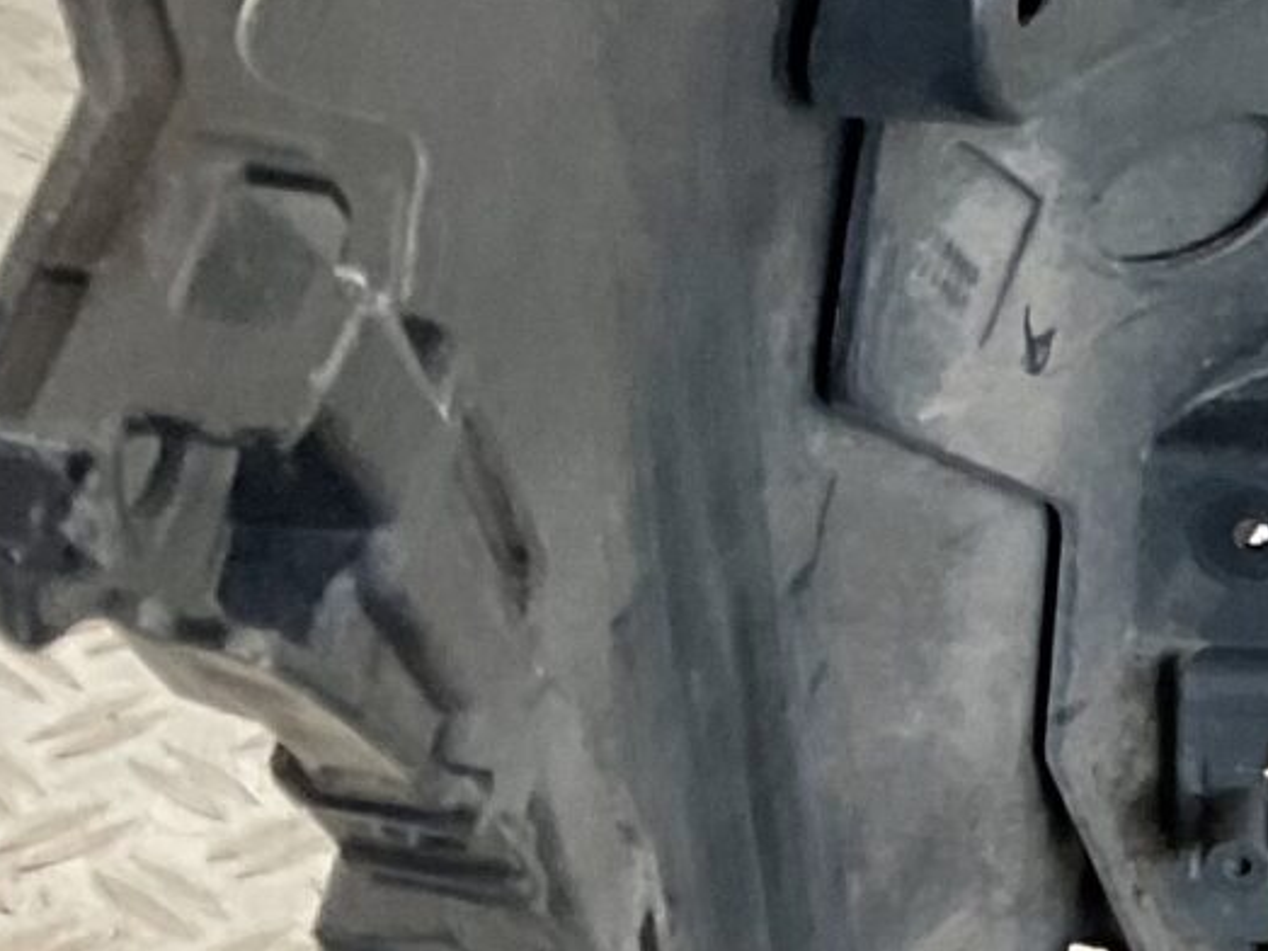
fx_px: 5200
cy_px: 801
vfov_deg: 10.4
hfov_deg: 11.9
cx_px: 2766
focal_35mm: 142
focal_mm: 3
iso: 32
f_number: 1.8
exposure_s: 1/120
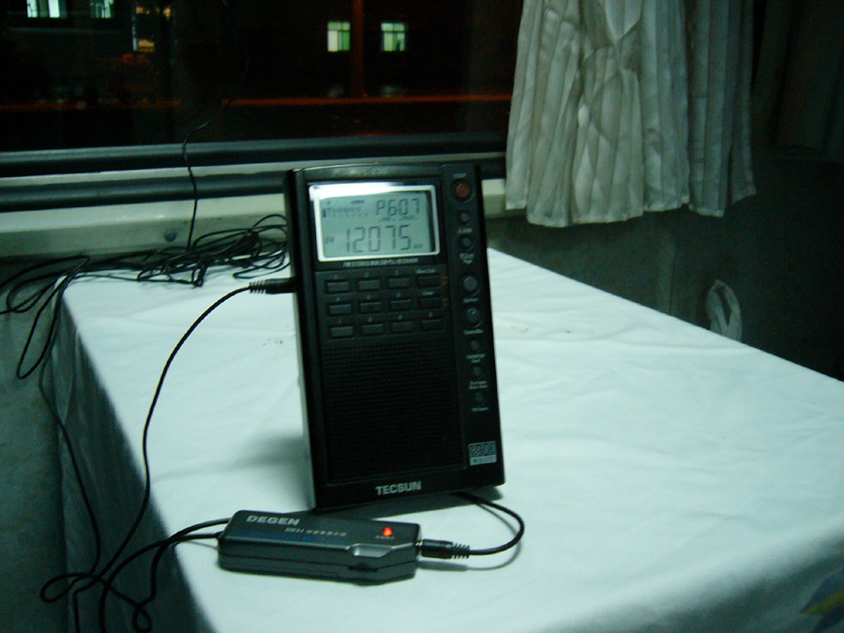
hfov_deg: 52.6
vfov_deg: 40.7
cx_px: 422
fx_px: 853
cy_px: 316
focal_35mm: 35
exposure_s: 1/8
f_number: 2.8
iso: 200
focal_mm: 5.8
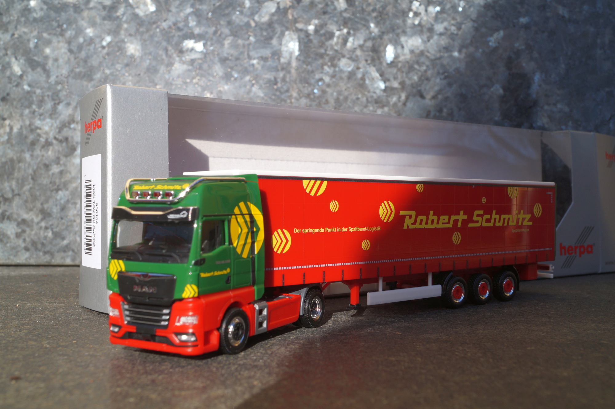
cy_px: 204
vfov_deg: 34.2
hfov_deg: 49.6
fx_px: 666
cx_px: 308
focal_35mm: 39
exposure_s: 1/100
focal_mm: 26
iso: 100
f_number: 14
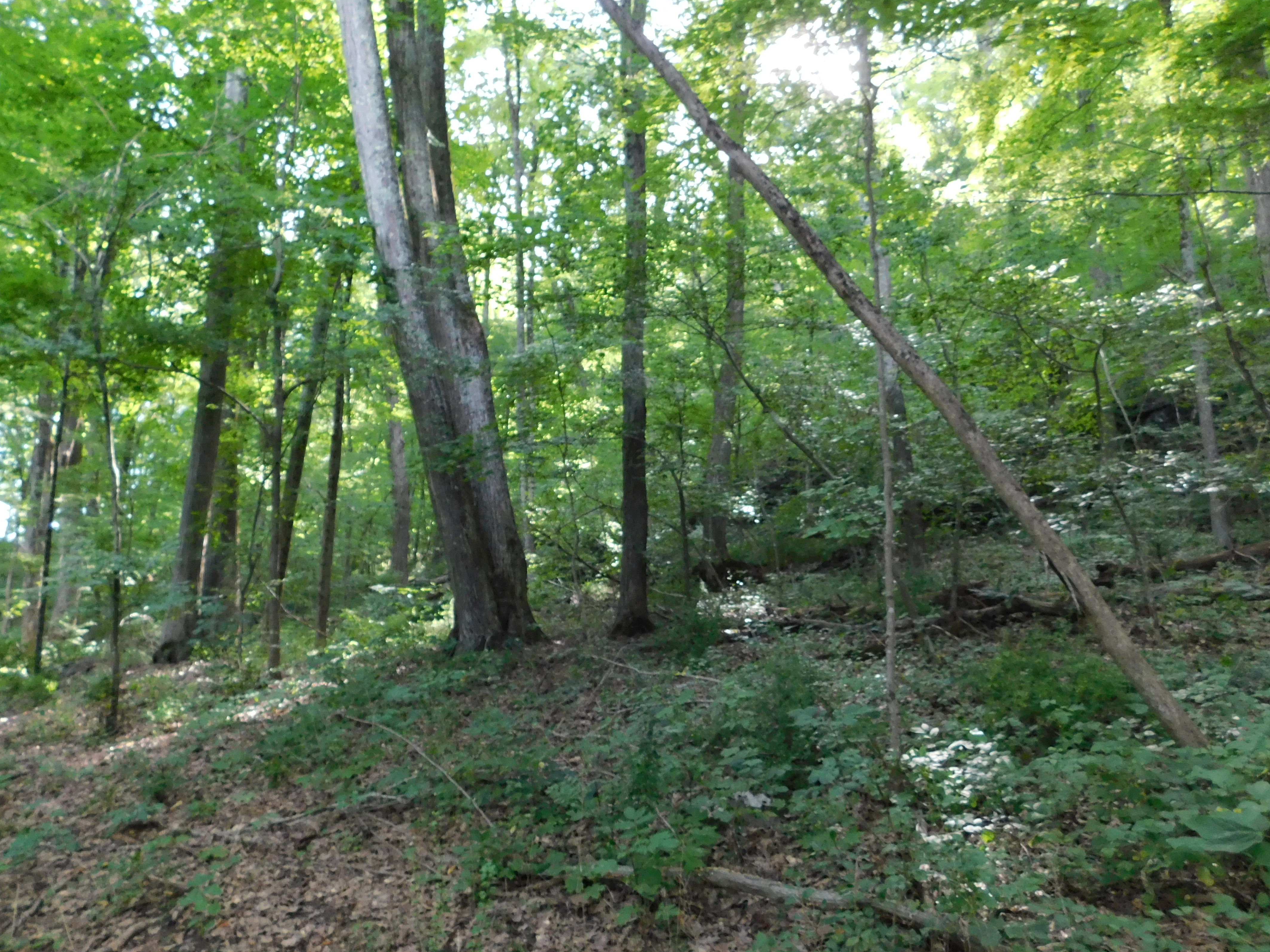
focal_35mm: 25
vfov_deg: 54.9
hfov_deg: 69.4
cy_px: 496
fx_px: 917
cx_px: 618
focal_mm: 4
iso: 320
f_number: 3
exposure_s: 1/30
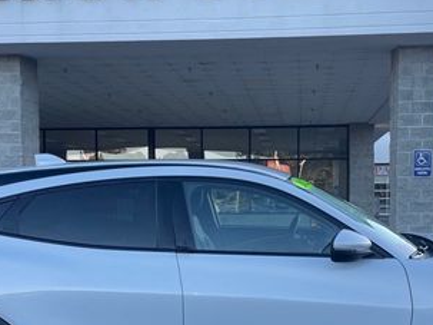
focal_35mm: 55
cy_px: 245
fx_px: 688
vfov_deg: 26.2
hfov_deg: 34.9
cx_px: 243
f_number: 1.6
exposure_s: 1/306
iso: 32
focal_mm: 4.2
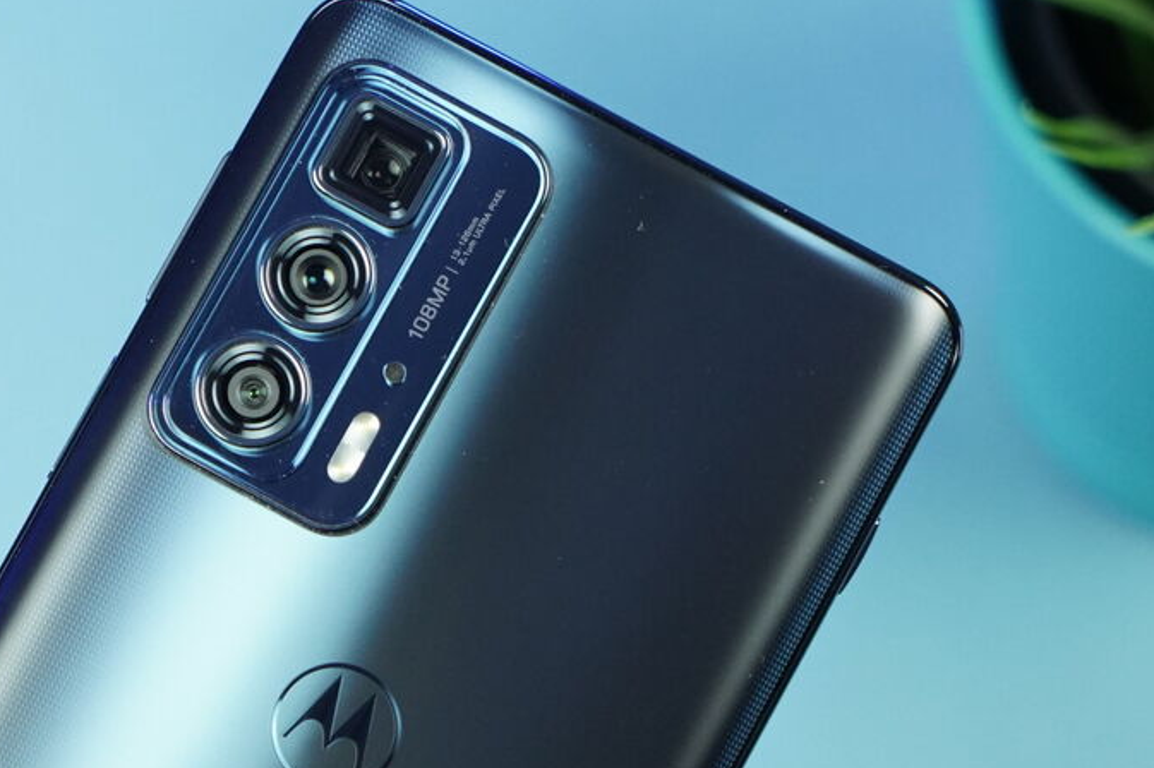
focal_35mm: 100
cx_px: 339
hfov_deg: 20.3
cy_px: 446
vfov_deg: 13.7
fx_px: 3204
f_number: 5.6
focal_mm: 70
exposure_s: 1/160
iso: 3200
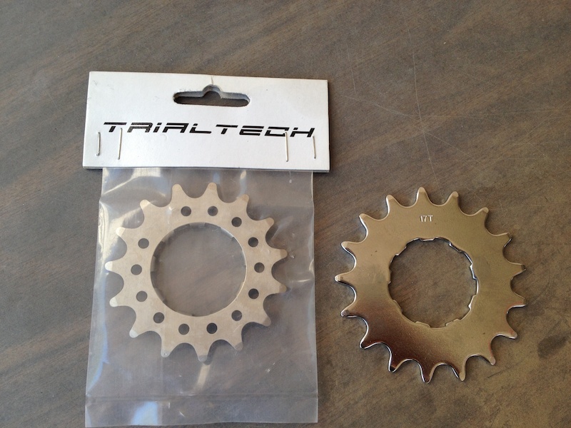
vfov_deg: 40.7
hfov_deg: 52.6
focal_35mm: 35
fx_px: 577
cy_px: 214
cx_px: 286
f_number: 2.4
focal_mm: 4.28
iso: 50
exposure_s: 1/148
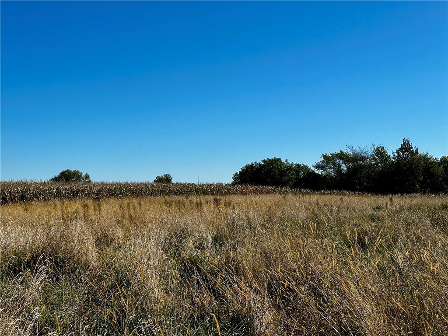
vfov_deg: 30.3
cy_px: 168
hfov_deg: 39.7
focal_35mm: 48
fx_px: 621
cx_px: 224
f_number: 1.78
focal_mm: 6.86
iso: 64
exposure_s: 1/7092
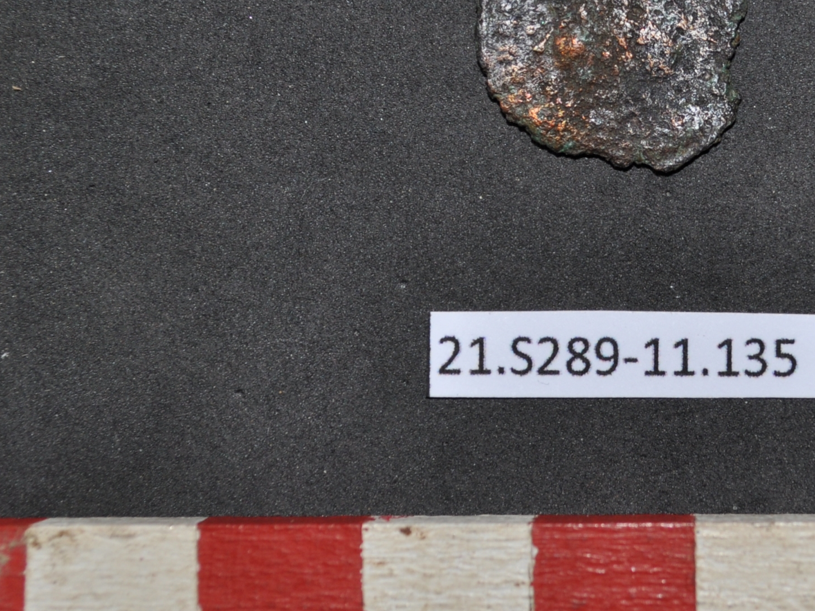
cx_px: 661
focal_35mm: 109
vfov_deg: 13.5
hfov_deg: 17.9
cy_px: 94
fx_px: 2566
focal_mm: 32
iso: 200
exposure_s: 1/125
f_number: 5.6
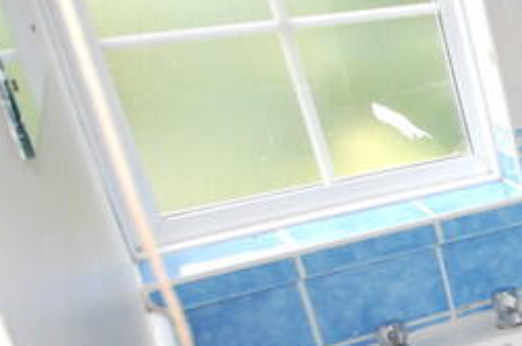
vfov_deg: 22.1
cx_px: 963
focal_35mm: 61
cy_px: 219
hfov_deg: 20.9
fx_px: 883
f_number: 4
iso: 400
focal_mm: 10
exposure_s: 1/60
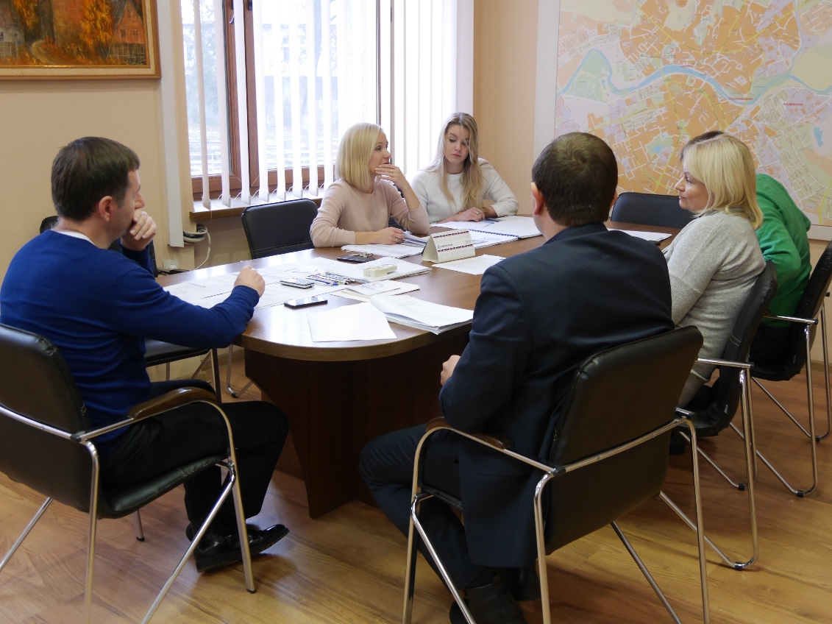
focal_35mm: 38
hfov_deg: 49.0
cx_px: 416
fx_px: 913
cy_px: 312
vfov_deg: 37.7
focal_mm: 19
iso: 1000
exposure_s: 1/60
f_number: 3.8
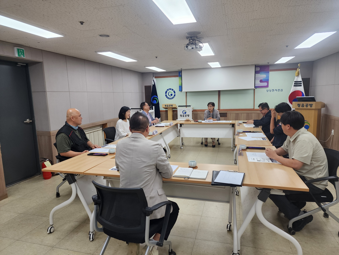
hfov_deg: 73.9
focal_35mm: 23
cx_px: 170
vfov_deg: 58.9
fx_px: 225
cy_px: 128
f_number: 1.8
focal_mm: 6.4
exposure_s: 1/180
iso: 125
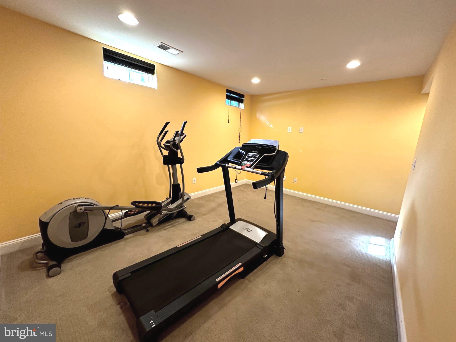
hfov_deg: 102.1
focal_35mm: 14
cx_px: 228
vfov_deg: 85.7
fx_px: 184
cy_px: 171
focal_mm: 2.22
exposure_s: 1/60
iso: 320
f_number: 2.2
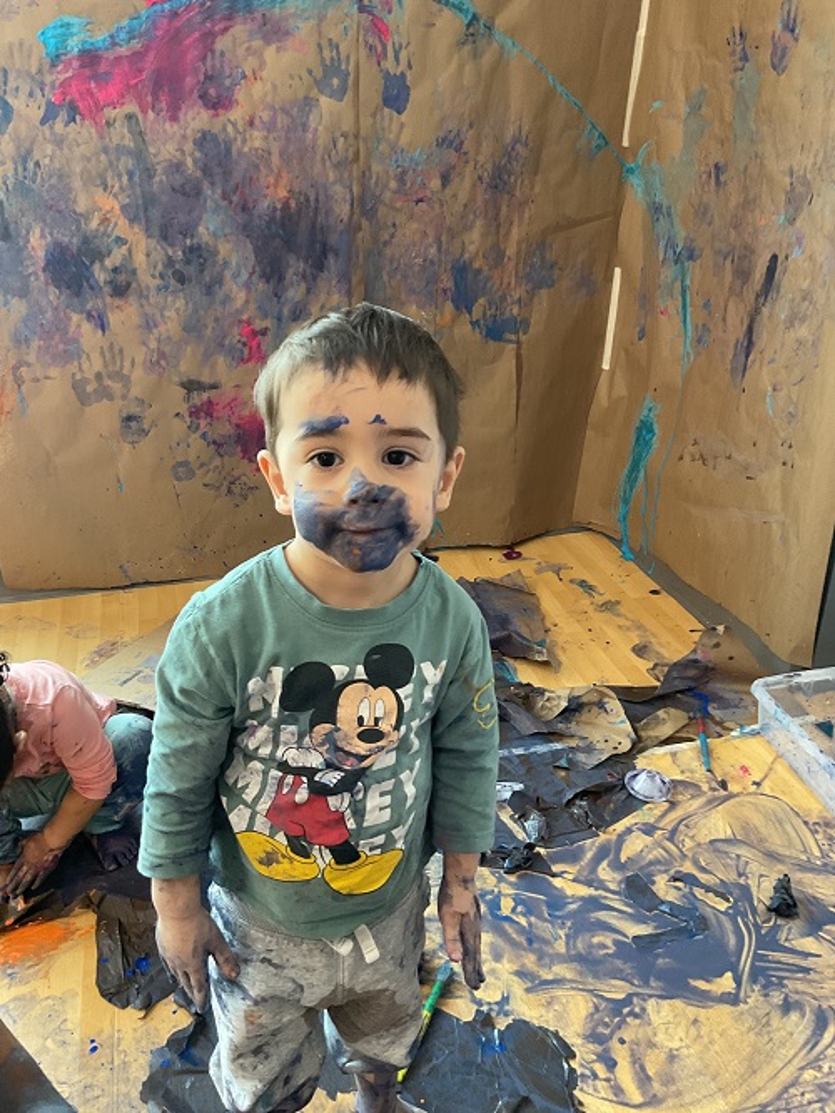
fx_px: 932
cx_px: 418
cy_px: 556
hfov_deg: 48.3
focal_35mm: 29
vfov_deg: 61.6
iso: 125
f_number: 1.8
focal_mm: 3
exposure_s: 1/60
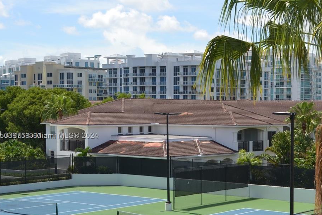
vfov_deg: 17.7
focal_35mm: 77
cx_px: 269
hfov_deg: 25.8
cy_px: 136
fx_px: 688
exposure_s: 1/200
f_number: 8
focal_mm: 29
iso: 100
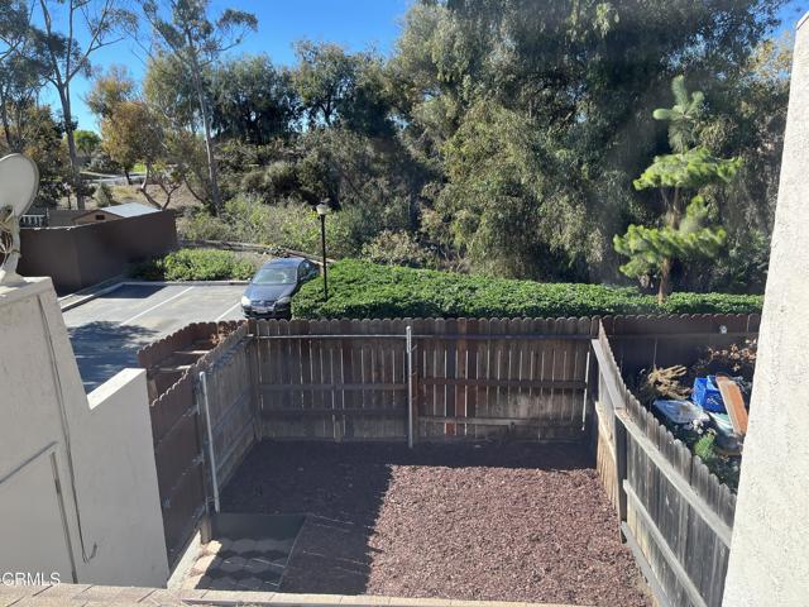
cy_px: 304
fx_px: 608
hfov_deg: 67.3
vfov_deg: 53.1
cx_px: 404
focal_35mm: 26
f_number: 1.6
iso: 50
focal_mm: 5.1
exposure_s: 1/621
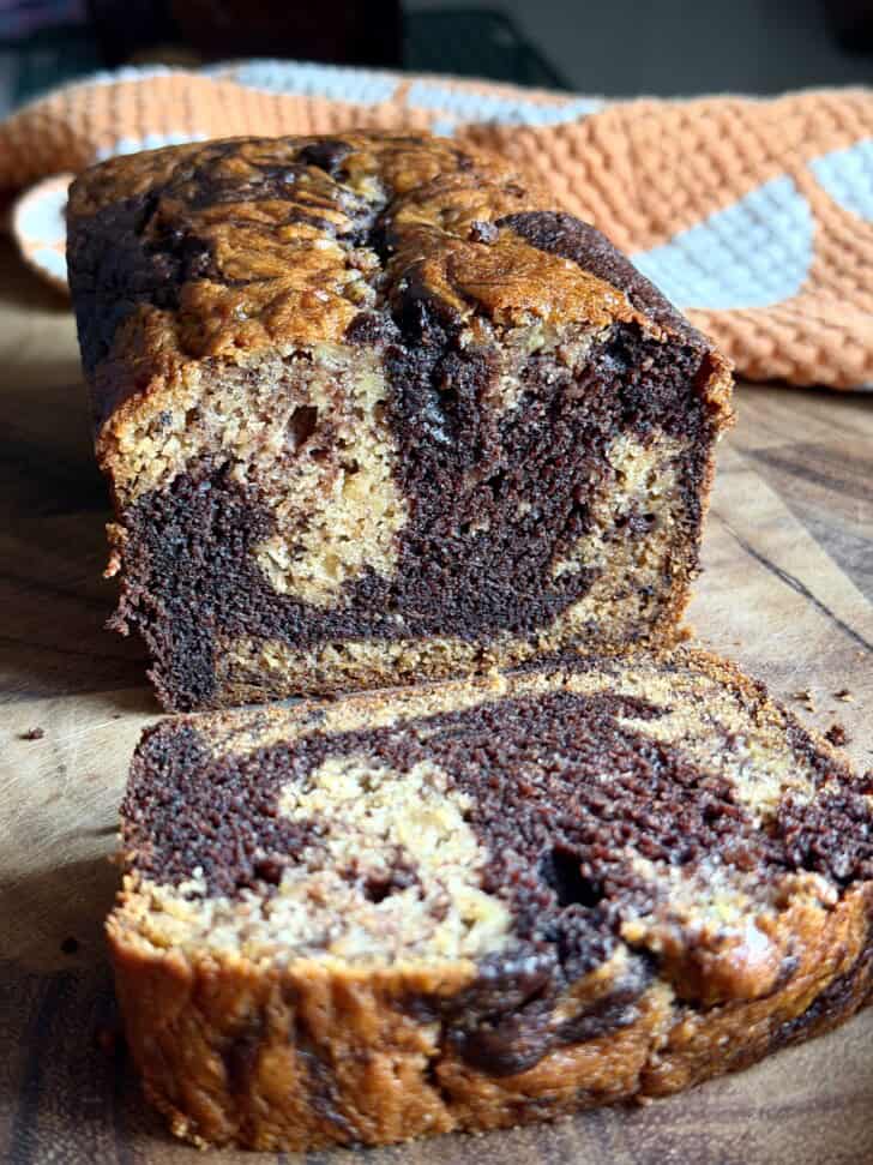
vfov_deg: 39.7
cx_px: 436
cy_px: 582
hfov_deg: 30.3
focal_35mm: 48
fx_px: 1614
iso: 500
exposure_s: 1/34
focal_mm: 6.8
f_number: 1.8
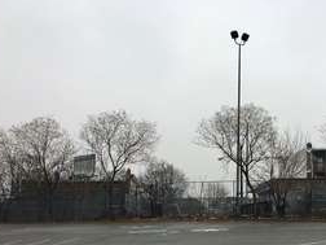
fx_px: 433
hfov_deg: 40.2
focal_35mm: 46
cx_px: 239
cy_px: 191
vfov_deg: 30.8
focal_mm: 4.15
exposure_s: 1/712
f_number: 2.2
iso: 25
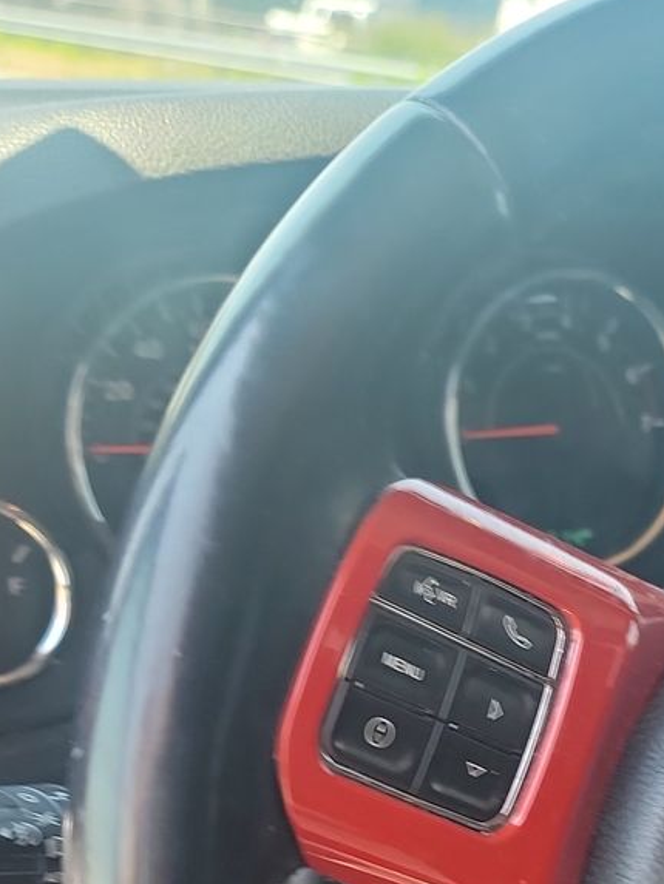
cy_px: 887
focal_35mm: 67
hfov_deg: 21.2
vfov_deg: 27.3
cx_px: 653
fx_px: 1713
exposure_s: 1/59
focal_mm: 6.7
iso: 64
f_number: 1.8
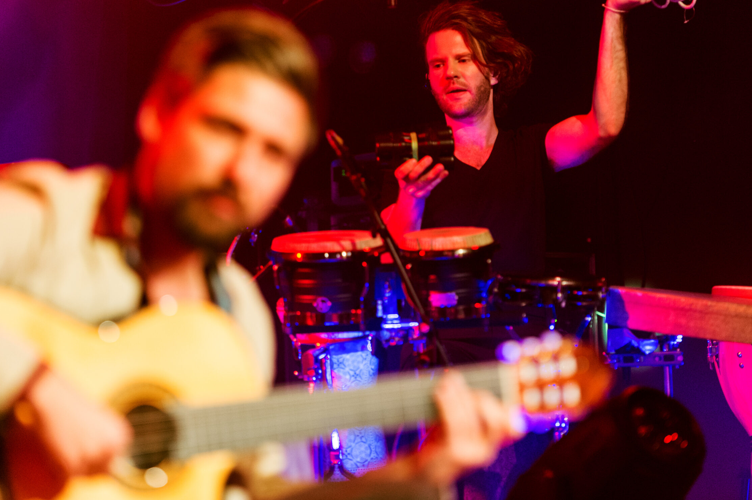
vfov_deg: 9.2
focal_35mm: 149
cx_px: 375
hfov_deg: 13.8
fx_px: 3111
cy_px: 216
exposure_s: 1/125
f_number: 2.8
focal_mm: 130
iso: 3200
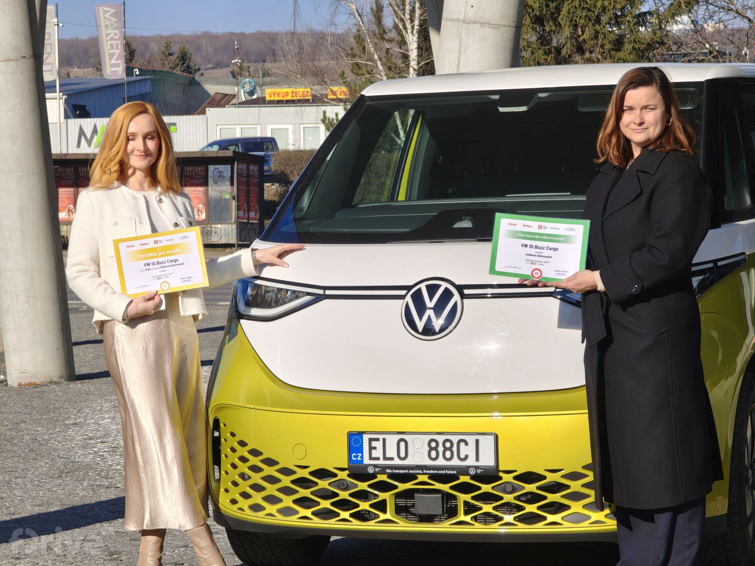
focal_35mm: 120
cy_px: 283
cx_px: 378
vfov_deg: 12.3
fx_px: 2617
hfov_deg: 16.4
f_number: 2.5
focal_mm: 19.4
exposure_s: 1/2349
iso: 50
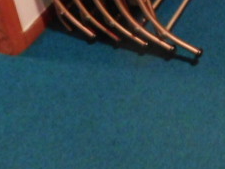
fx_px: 462
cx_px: 282
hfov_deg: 24.4
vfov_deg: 19.0
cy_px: -57
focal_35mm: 71
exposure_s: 1/8
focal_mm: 4.5
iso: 800
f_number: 3.4
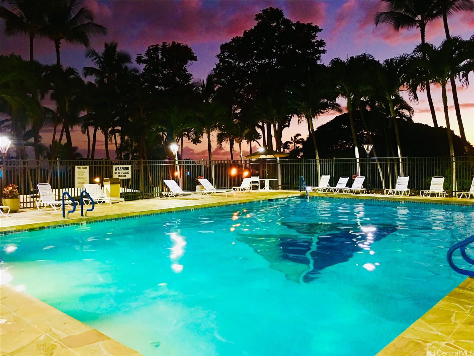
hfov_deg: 61.7
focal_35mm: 29
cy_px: 178
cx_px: 237
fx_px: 397
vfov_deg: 48.2
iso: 125
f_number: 2.2
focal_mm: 4.15
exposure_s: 1/4
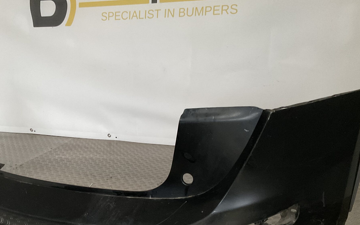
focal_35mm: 44
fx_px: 432
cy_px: 161
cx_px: 143
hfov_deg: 45.0
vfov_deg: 28.9
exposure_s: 1/40
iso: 320
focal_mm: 3
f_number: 1.8
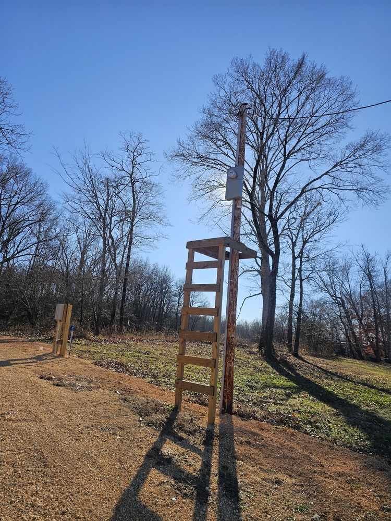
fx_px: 346
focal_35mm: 23
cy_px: 260
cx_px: 196
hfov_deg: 58.9
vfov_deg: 73.9
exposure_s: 1/799
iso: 10
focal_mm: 6.3
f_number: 1.7
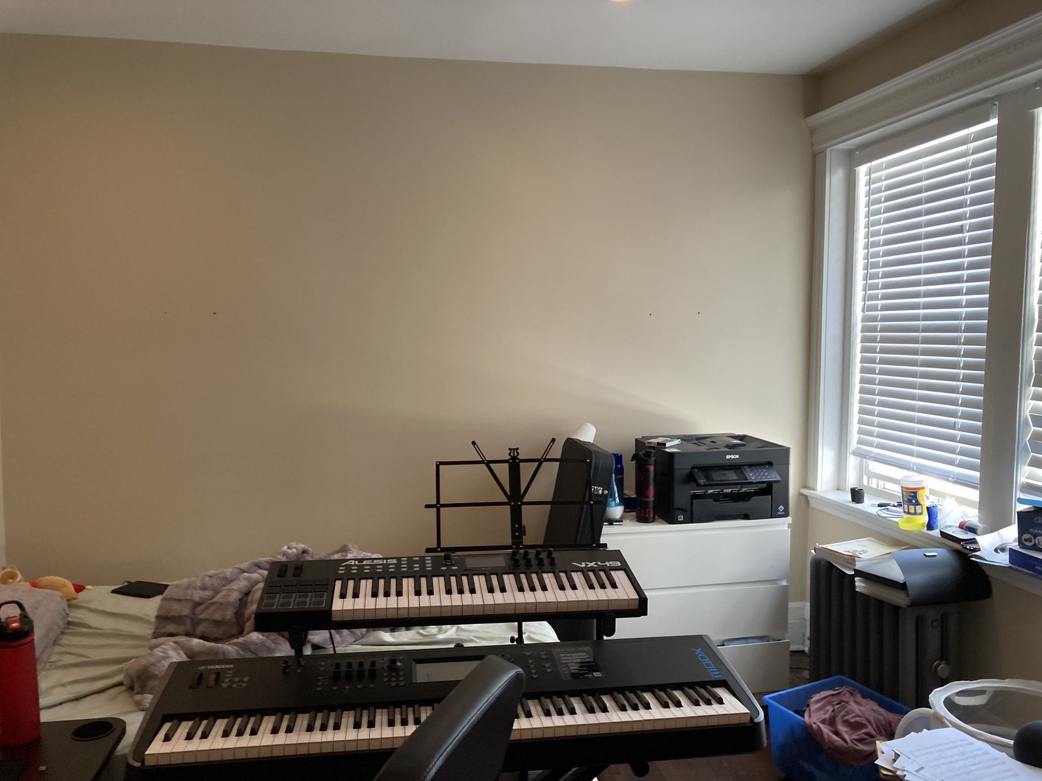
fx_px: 843
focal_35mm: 28
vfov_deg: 49.7
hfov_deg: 63.4
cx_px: 521
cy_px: 390
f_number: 1.8
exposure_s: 1/60
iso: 160
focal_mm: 3.99
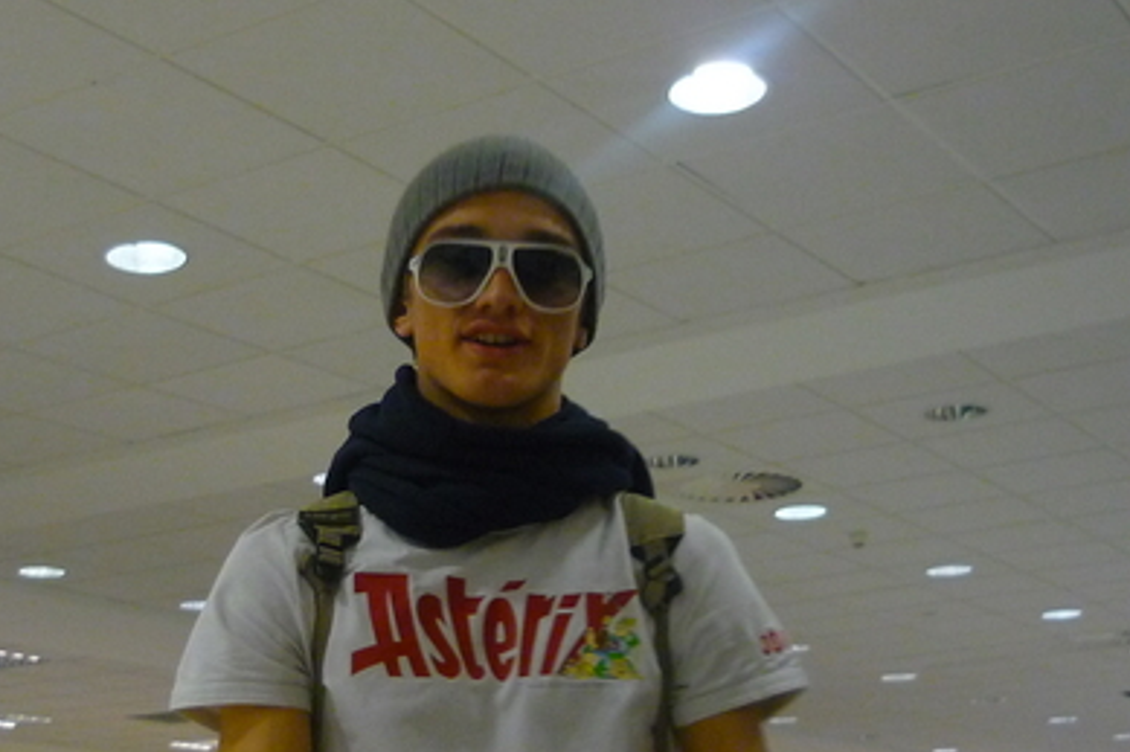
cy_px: 401
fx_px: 1851
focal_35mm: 59
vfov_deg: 23.0
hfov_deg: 33.9
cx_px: 471
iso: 320
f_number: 2.9
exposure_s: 1/60
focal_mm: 6
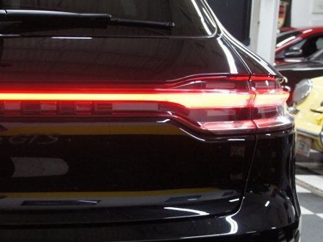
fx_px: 616
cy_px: 163
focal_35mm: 66
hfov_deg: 27.0
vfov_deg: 22.1
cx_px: -31
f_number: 4
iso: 1000
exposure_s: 1/80
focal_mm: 20
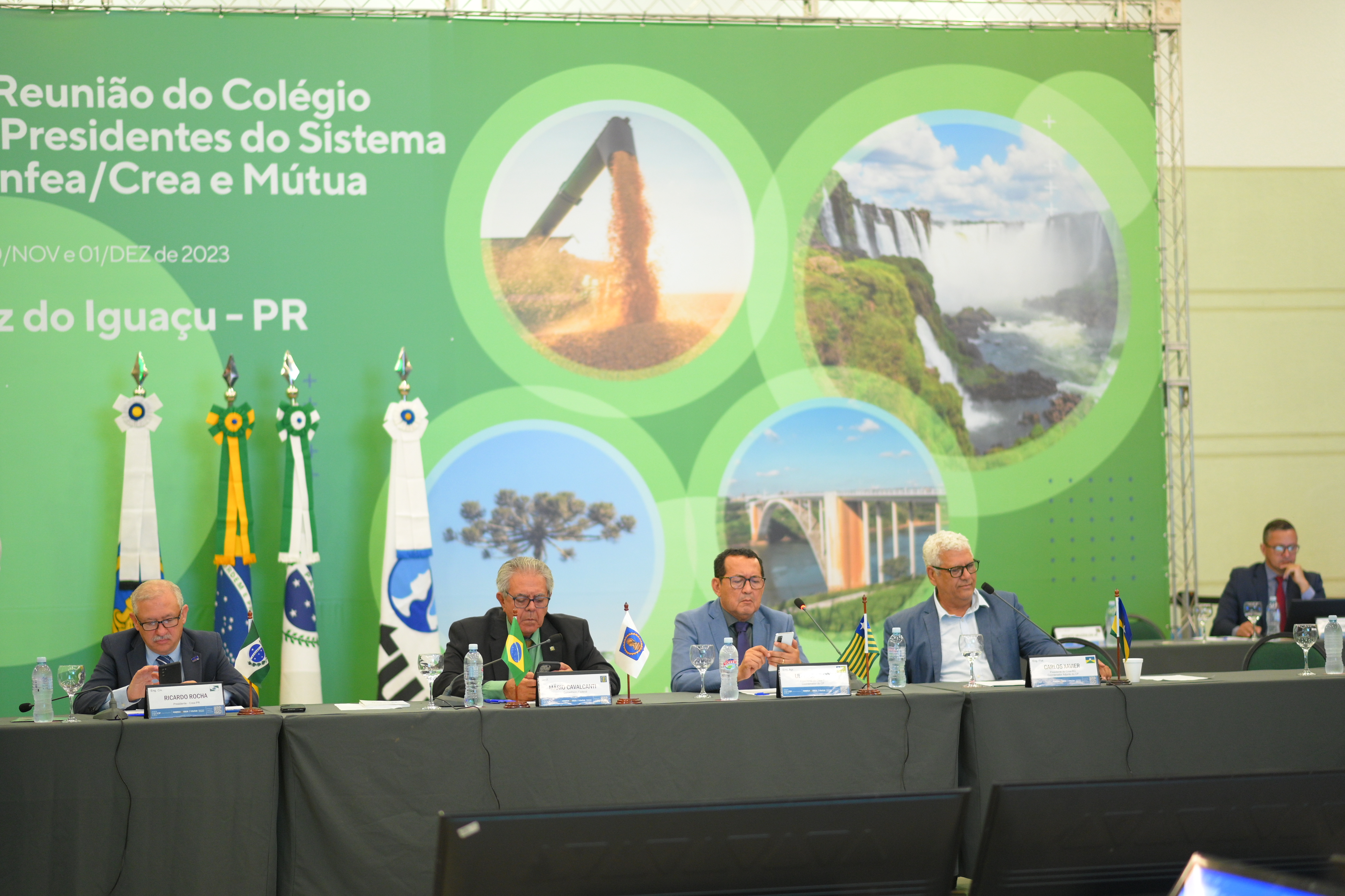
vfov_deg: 16.1
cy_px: 448
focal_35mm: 85
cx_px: 672
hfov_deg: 23.9
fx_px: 3175
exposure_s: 1/125
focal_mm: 85
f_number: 1.8
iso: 2000
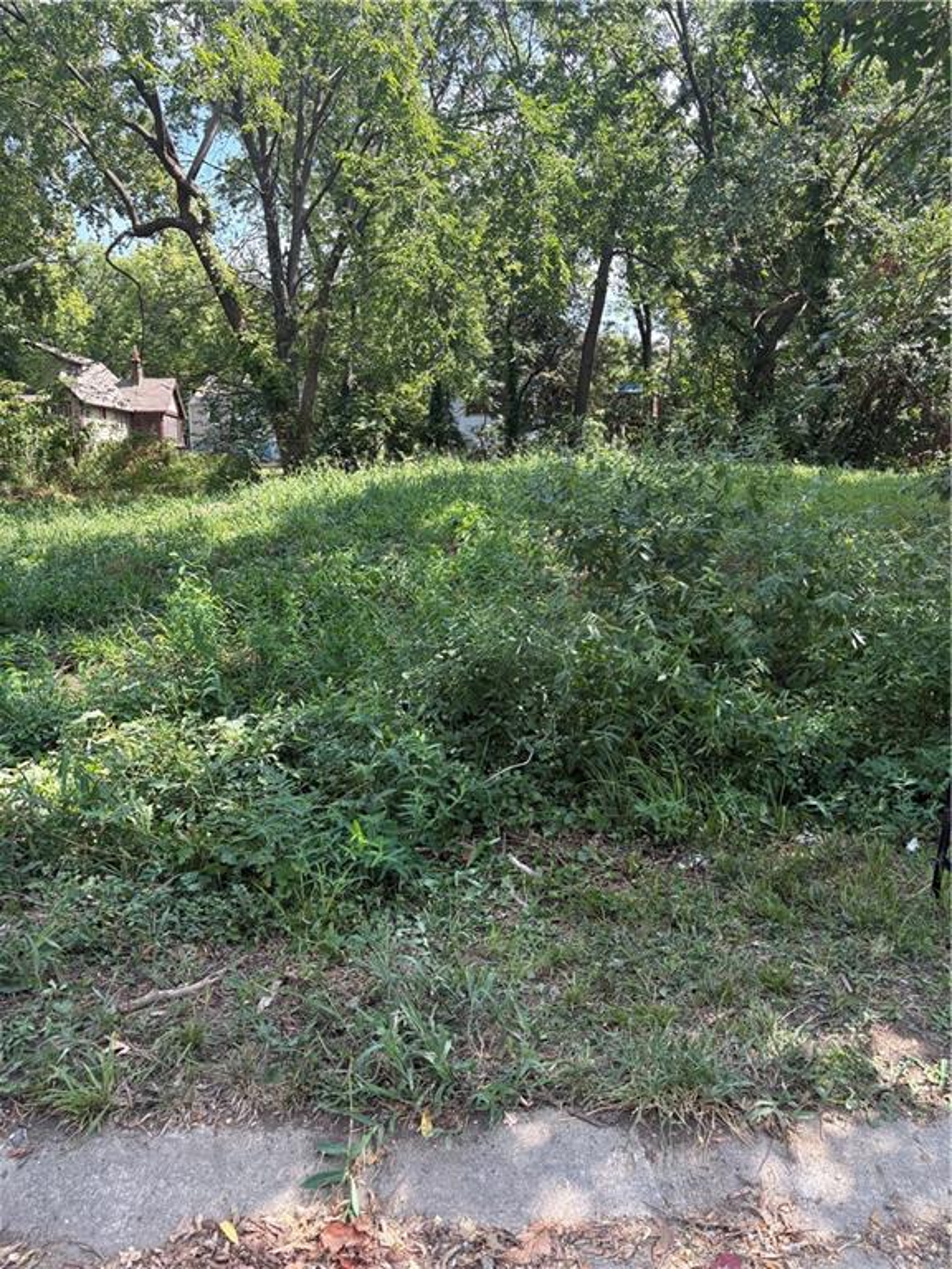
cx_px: 476
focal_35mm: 26
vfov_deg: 67.3
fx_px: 953
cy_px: 634
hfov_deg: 53.1
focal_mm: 5.96
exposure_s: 1/596
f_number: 1.6
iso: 64
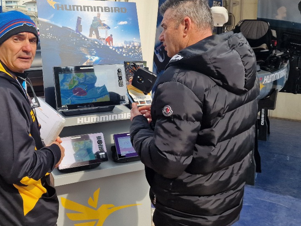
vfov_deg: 37.5
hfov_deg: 48.6
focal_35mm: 38
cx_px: 117
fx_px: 331
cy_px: 85
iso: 50
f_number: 1.8
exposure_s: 1/1152
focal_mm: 6.4
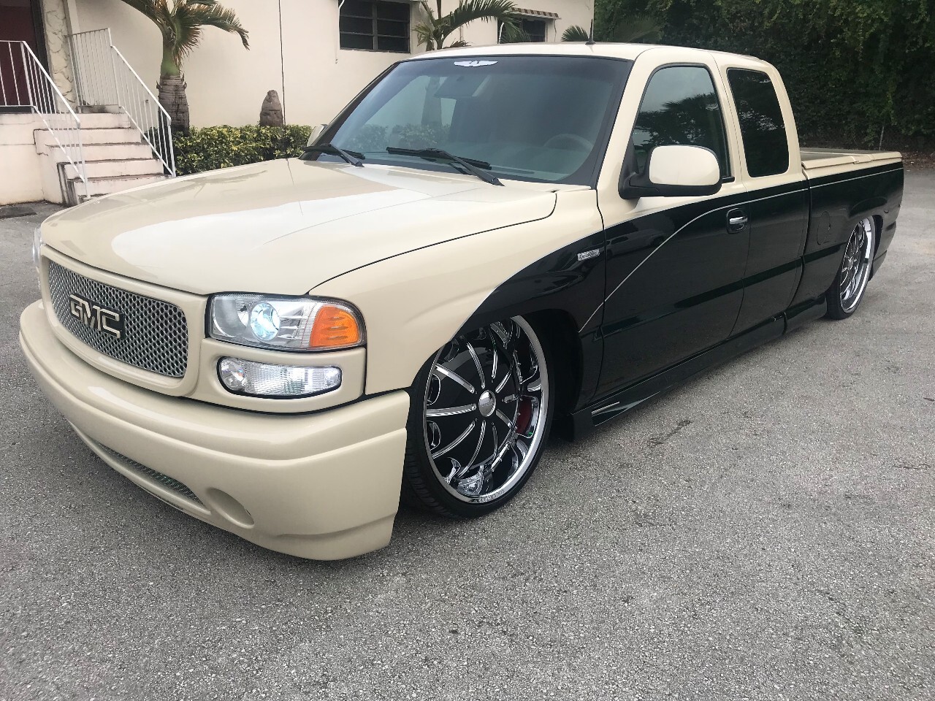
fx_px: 756
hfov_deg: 63.4
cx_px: 468
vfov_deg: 49.7
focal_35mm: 28
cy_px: 350
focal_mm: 3.99
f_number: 1.8
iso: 20
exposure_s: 1/298
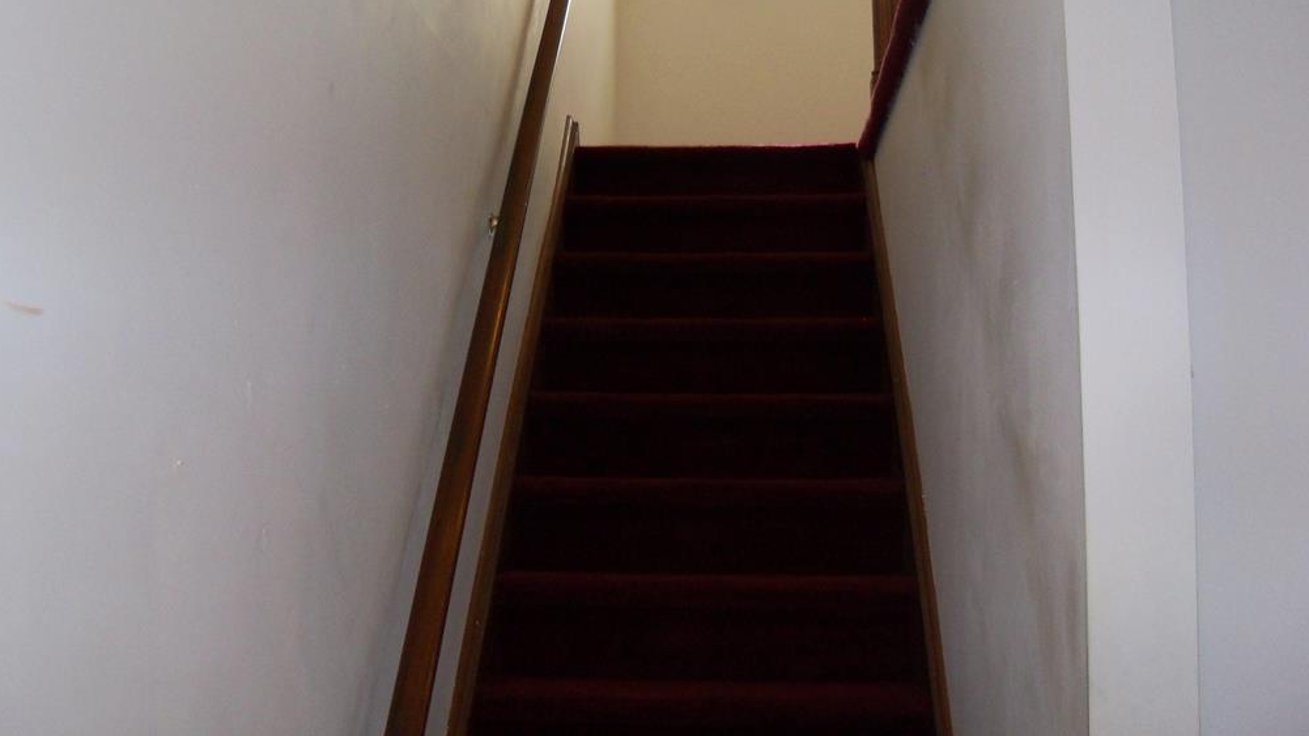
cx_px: 650
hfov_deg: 51.6
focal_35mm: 39
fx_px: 1354
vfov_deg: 30.4
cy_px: 352
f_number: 3.5
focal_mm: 6.2
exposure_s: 1/30
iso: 200
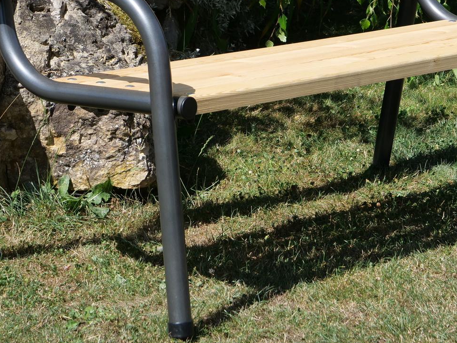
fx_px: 2416
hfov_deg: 10.8
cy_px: 69
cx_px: 270
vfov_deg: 8.1
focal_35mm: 183
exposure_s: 1/500
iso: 200
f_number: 7.1
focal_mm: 46
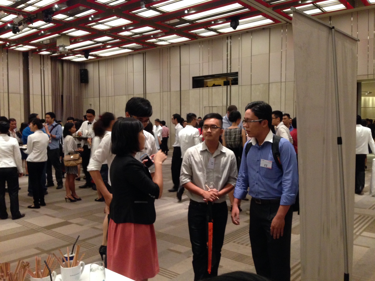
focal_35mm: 33
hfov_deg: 55.4
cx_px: 188
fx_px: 357
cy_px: 140
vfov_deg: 42.9
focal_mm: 4.12
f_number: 2.4
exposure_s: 1/20
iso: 400
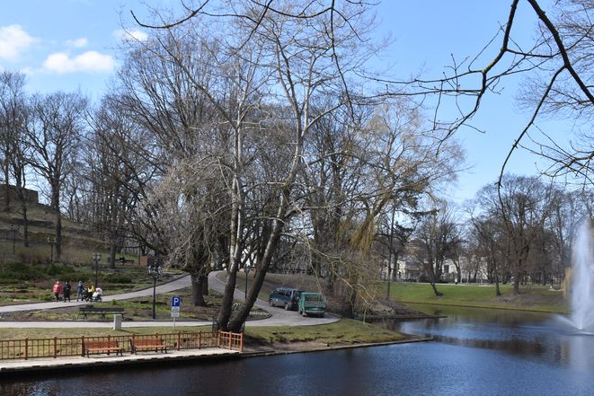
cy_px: 264
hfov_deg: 46.3
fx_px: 693
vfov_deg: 31.7
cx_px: 273
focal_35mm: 42
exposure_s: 1/320
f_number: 9
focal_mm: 20
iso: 200
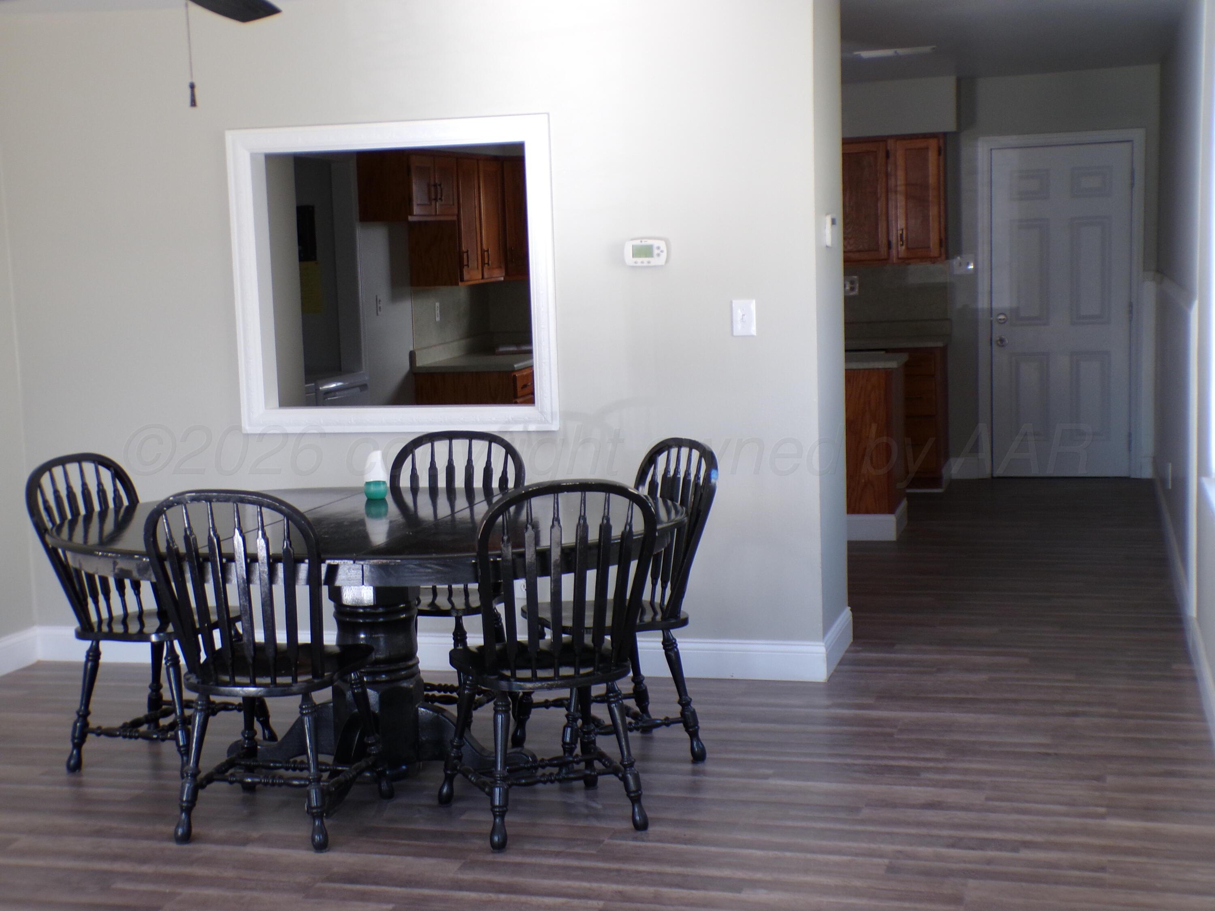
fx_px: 1720
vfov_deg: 29.7
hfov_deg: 38.9
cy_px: 456
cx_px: 608
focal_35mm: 49
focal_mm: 8.7
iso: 147
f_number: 3.5
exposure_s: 1/34
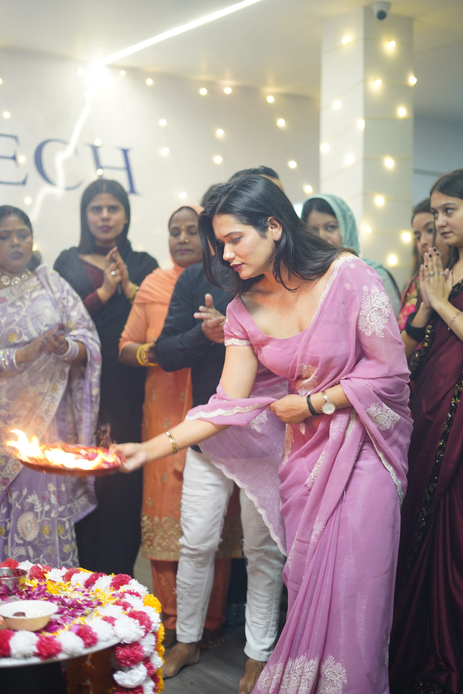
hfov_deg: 27.0
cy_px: 347
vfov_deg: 39.6
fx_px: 964
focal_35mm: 50
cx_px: 232
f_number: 1.8
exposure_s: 1/50
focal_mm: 50
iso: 320
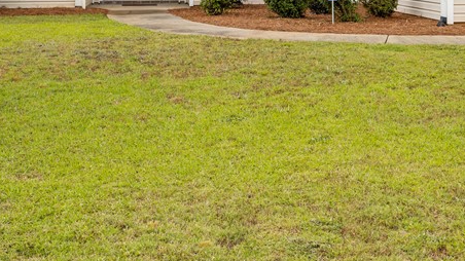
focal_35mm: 78
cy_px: -66
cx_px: 337
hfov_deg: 26.9
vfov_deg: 14.9
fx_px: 962
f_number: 8
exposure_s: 1/250
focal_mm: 31
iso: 200
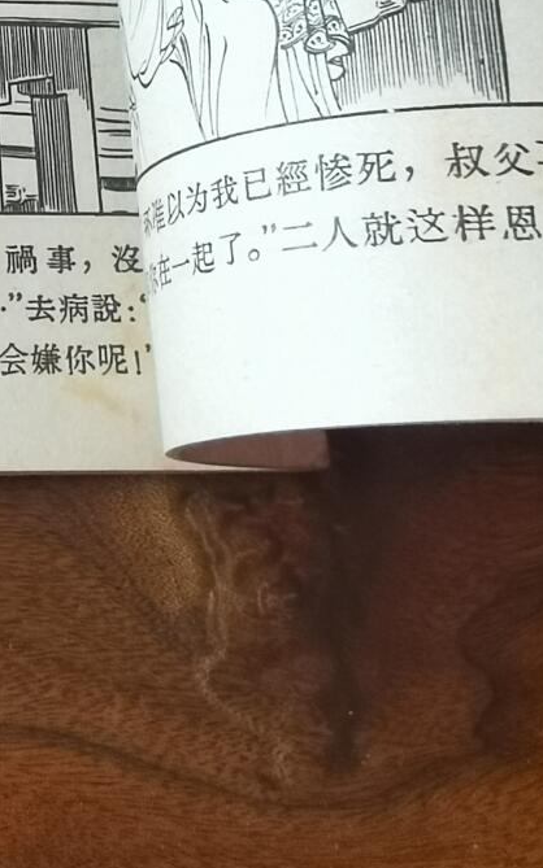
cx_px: 64
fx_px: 1824
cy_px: -73
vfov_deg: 25.0
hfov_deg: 16.7
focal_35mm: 77
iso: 160
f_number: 2.2
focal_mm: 2.26
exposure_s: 1/33.3
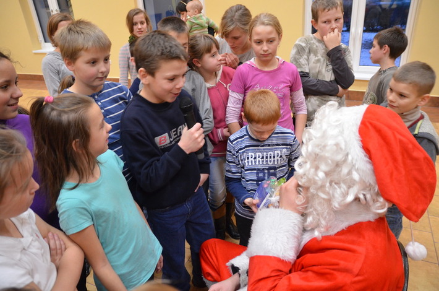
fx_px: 310
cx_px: 220
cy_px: 146
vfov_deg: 50.2
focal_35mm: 26
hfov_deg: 70.6
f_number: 3.5
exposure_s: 1/50
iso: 1600
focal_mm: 17
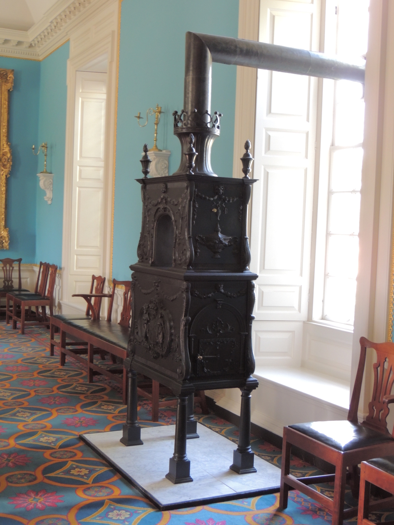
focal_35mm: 47
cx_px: 197
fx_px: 713
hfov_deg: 30.9
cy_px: 262
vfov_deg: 40.4
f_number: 3.5
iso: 400
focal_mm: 8.3
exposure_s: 1/13
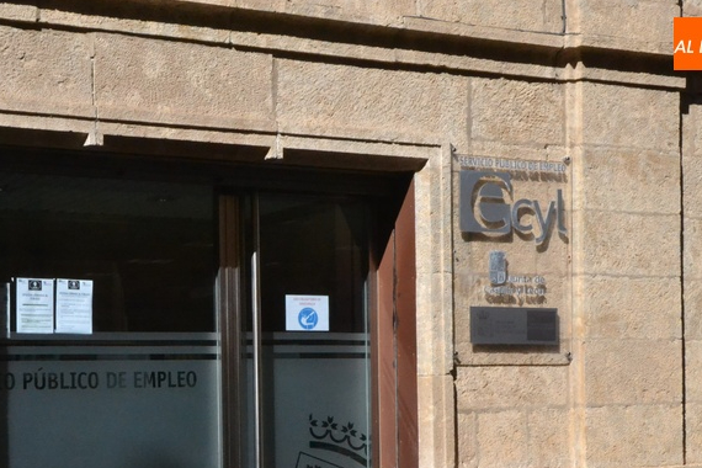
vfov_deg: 20.7
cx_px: 167
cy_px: 382
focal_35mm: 65
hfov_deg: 30.4
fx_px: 1267
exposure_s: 1/1250
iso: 3200
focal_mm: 26
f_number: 18
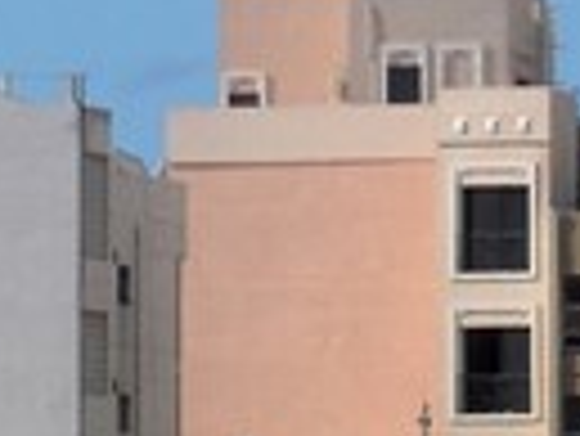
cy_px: 614
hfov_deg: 1.8
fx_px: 18465
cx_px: 321
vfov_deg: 1.4
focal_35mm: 1101
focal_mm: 39.5
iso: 80
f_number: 7
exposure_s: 1/350
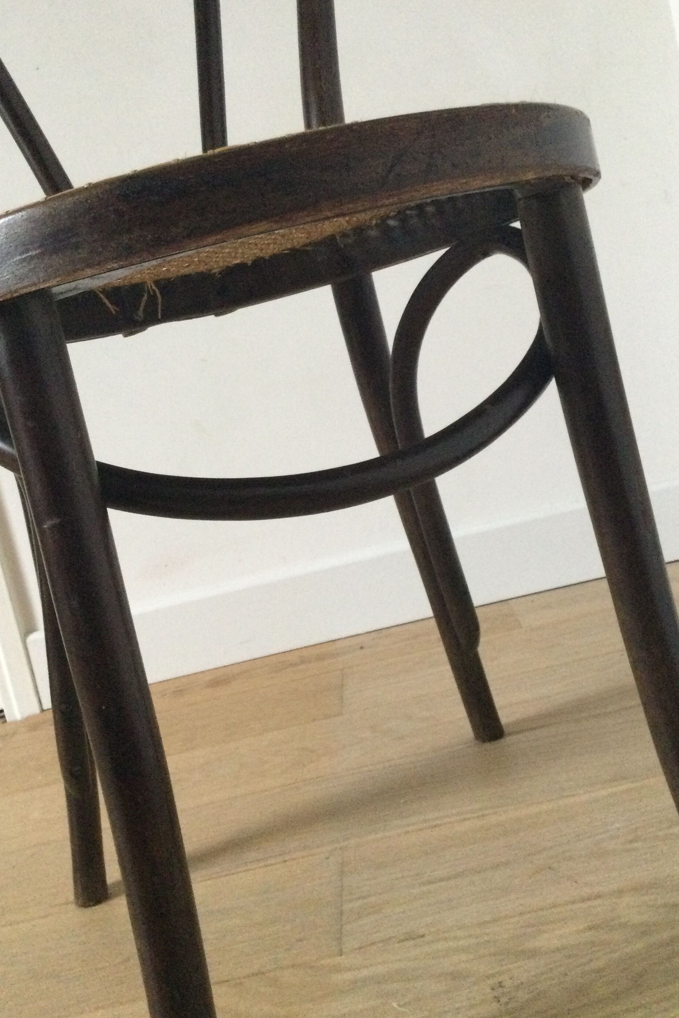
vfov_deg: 50.6
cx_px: 334
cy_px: 449
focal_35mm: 38
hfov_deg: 35.1
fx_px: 1075
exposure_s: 1/25
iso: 200
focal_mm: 3.3
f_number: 2.4
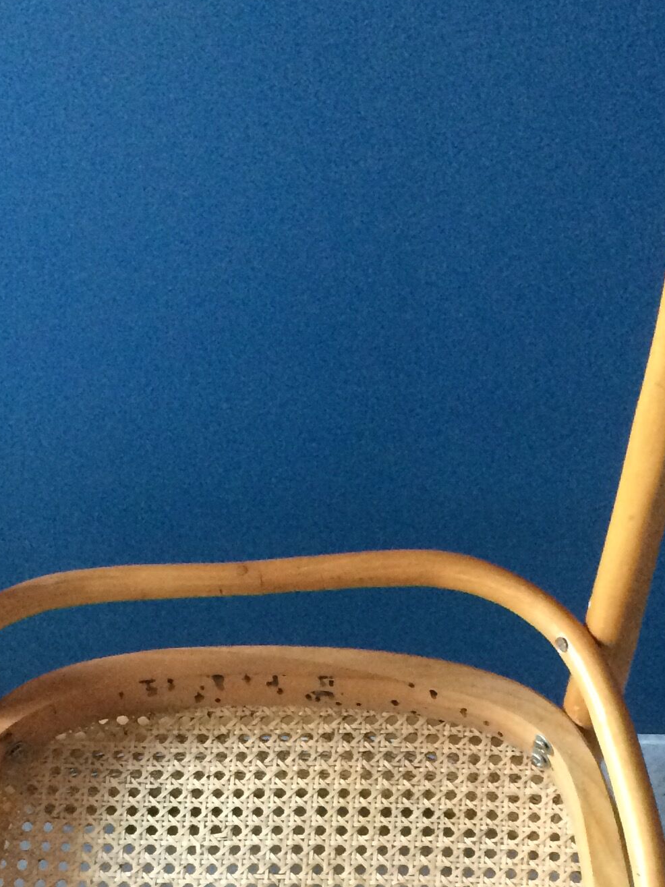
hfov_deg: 20.4
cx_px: 270
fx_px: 1845
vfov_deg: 25.9
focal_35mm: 72
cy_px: 844
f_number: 2.2
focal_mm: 4.15
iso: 250
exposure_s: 1/20
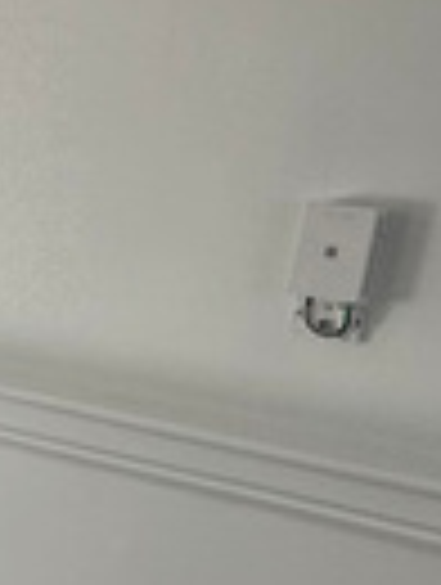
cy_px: 490
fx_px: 1862
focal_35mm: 110
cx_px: -796
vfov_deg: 17.7
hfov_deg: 10.4
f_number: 2.2
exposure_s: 1/145
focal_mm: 2.22
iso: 40
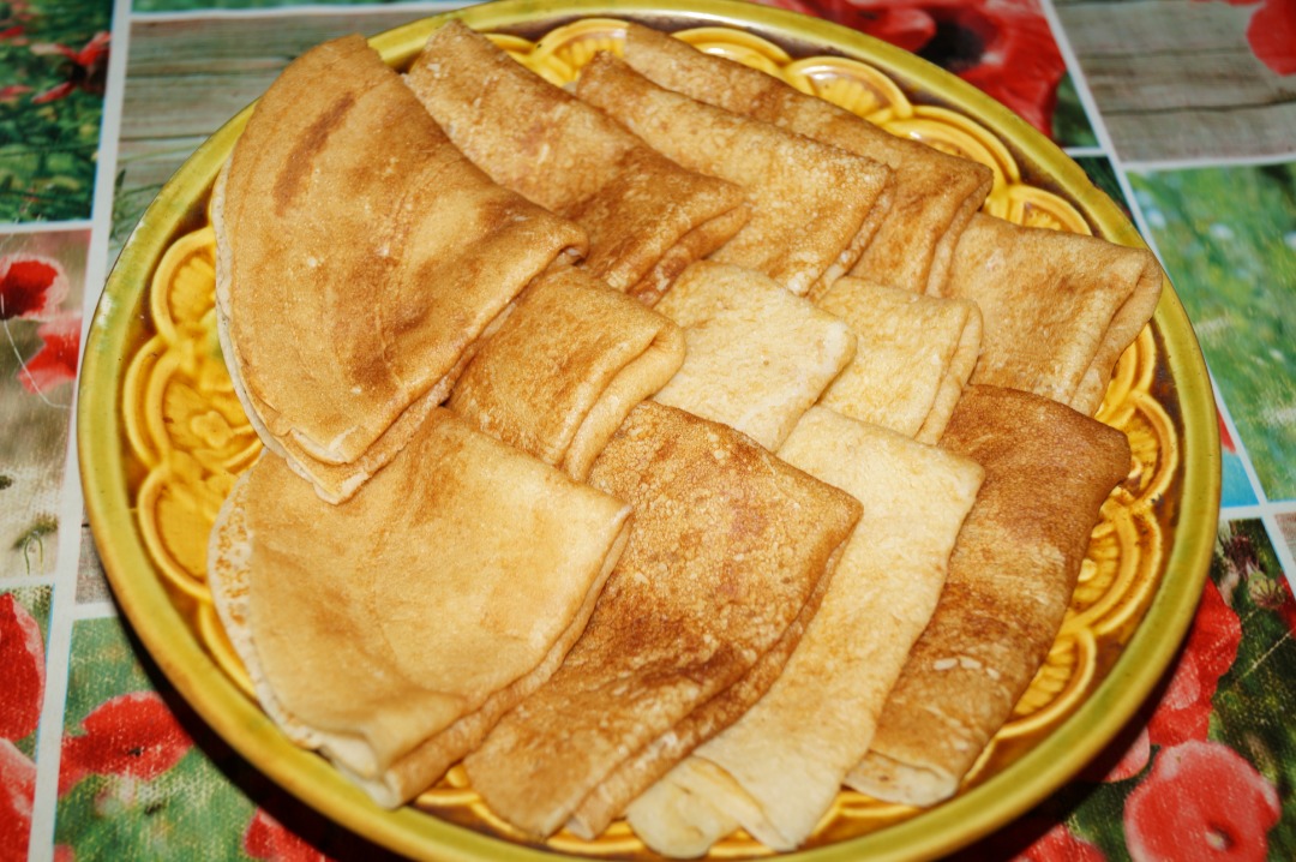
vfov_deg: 31.8
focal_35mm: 42
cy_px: 431
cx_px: 648
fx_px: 1511
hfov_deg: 46.4
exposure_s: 1/60
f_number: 4.5
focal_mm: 28
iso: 125
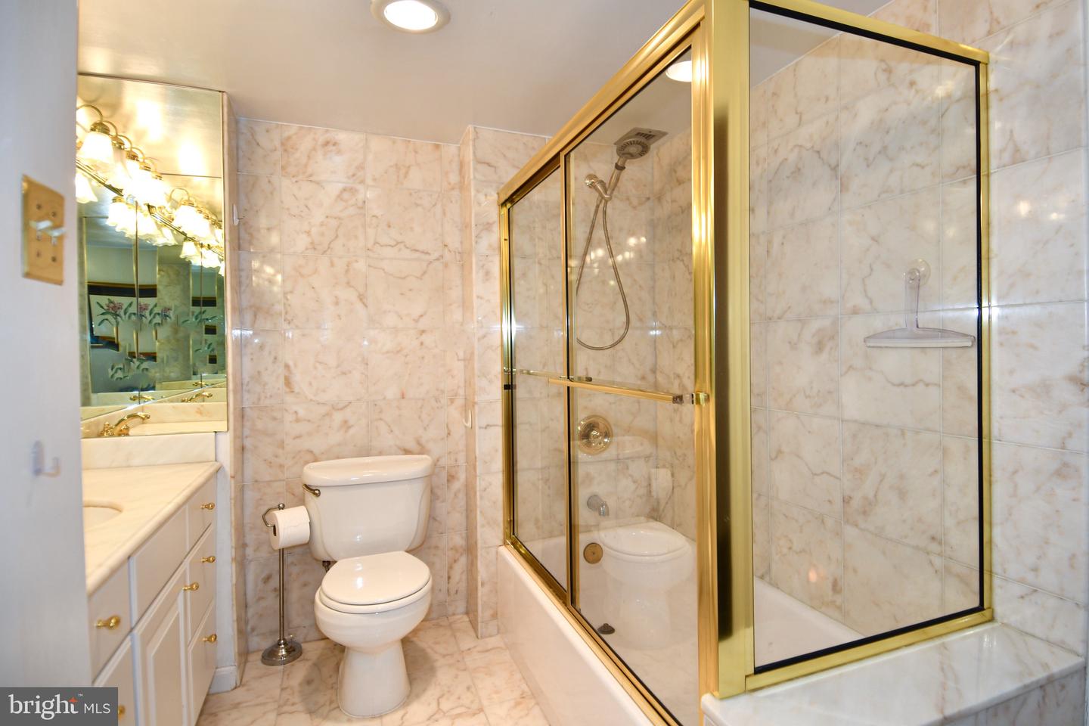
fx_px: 544
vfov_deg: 67.4
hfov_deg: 90.0
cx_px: 544
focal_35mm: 18
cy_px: 363
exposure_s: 1/60
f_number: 4
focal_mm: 12
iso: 200
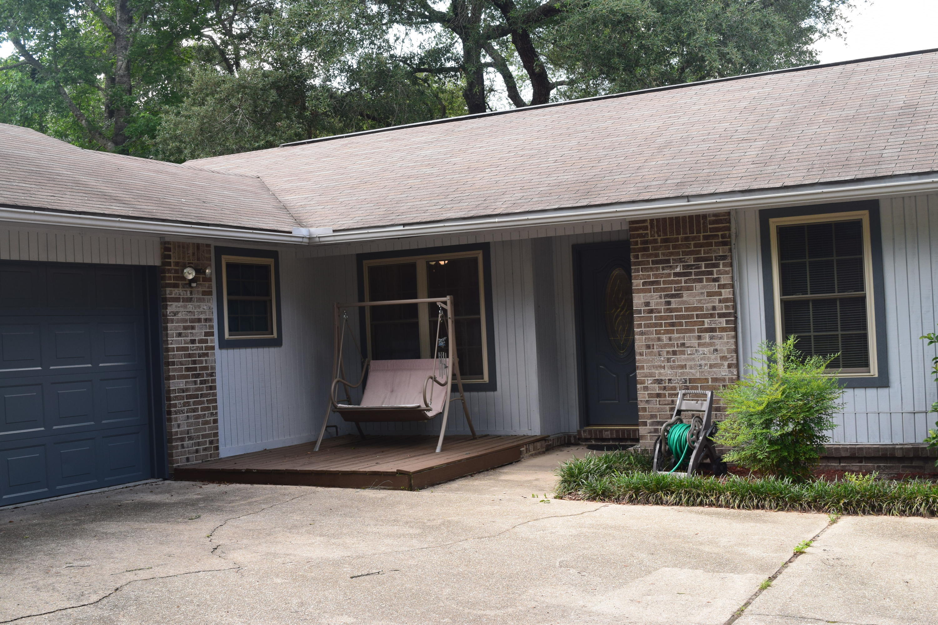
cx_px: 469
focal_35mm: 45
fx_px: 1172
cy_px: 312
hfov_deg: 43.6
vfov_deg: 29.9
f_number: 9
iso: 400
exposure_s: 1/80
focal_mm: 30
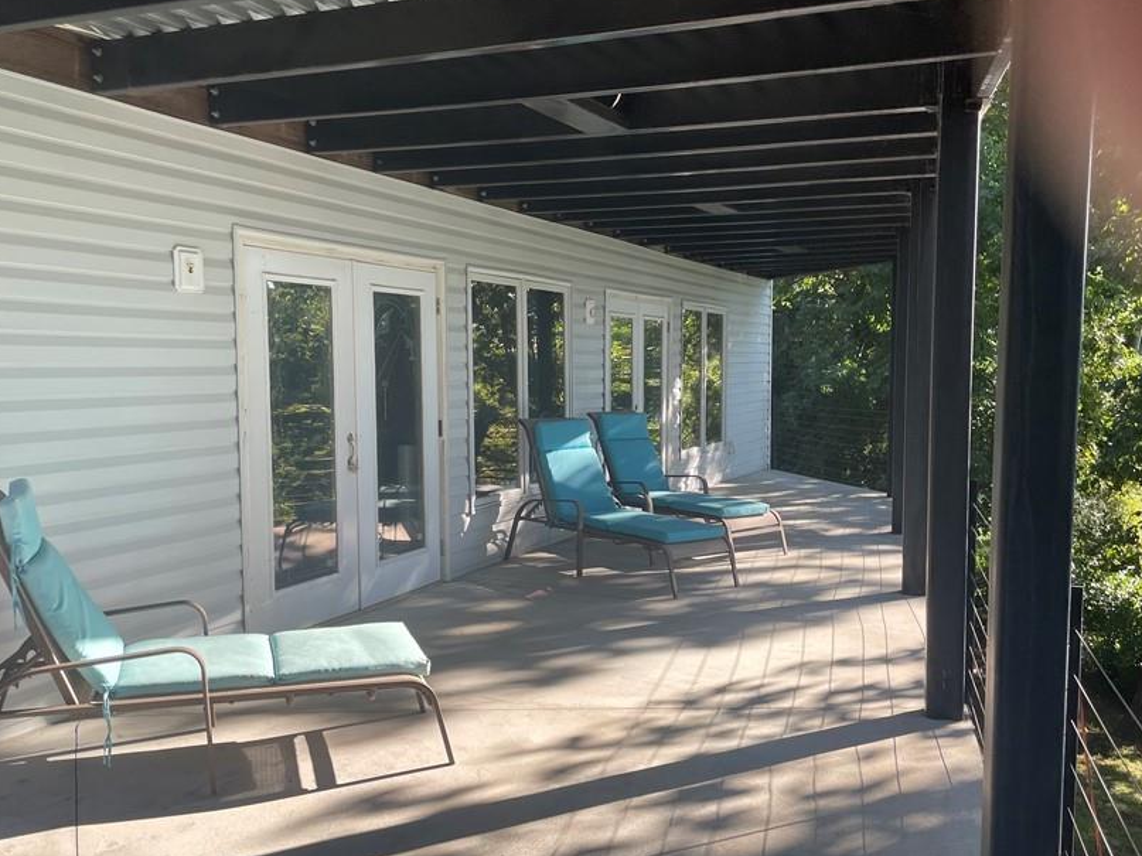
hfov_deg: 55.4
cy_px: 432
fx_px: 1089
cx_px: 579
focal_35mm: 33
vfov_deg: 42.9
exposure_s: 1/452
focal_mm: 4.2
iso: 32
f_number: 1.6
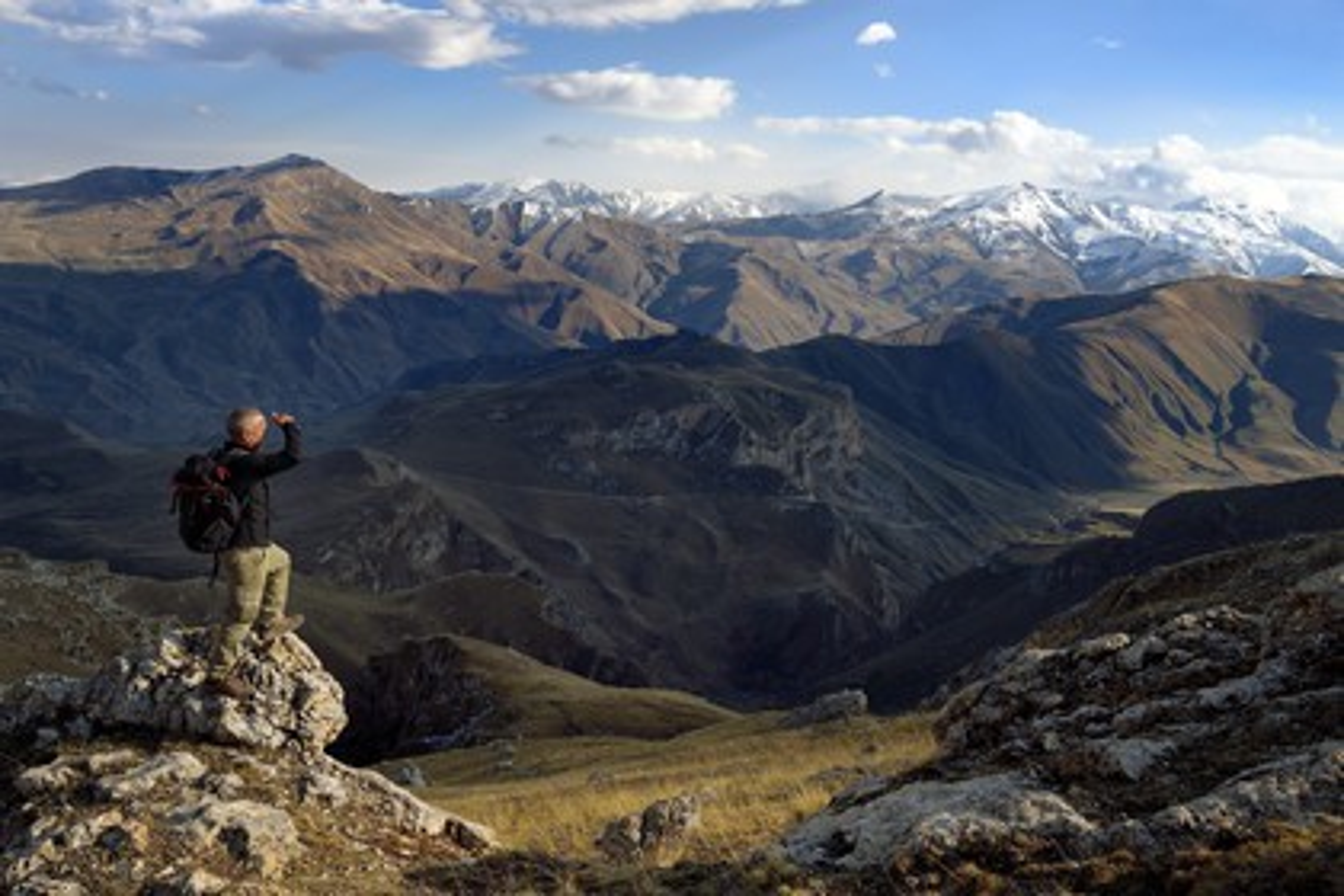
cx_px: 672
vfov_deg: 38.9
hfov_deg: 55.8
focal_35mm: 34
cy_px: 448
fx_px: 1269
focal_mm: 34
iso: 200
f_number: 10
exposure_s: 1/250
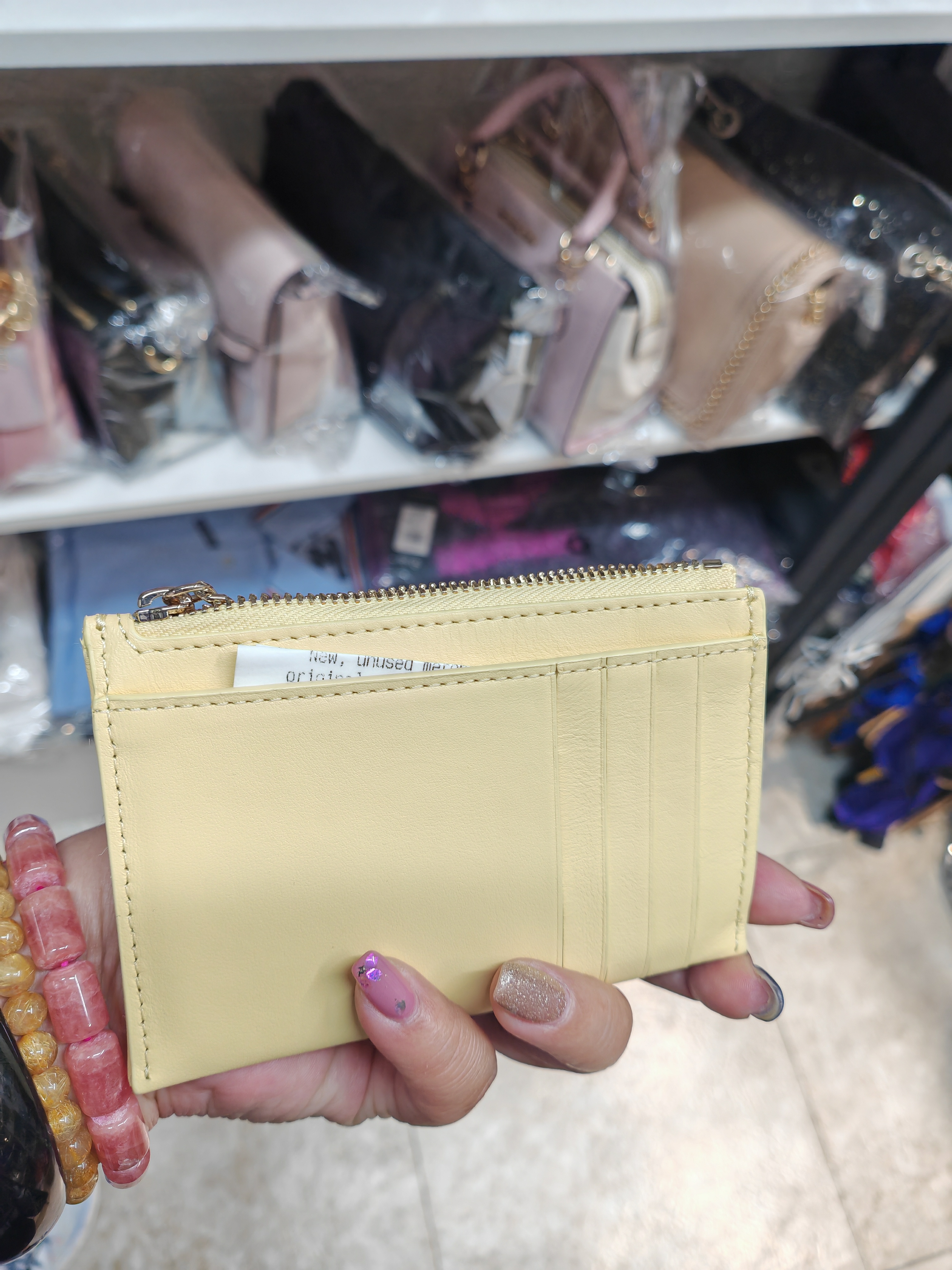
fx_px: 917
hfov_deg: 54.9
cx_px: 476
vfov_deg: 69.4
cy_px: 635
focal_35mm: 25
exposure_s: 1/100
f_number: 1.9
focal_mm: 5.3
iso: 64
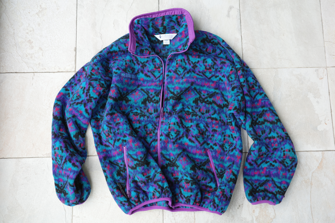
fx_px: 372
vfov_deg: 33.4
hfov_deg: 48.5
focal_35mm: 40
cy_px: 112
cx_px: 168
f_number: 3.2
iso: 640
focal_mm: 26
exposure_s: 1/800
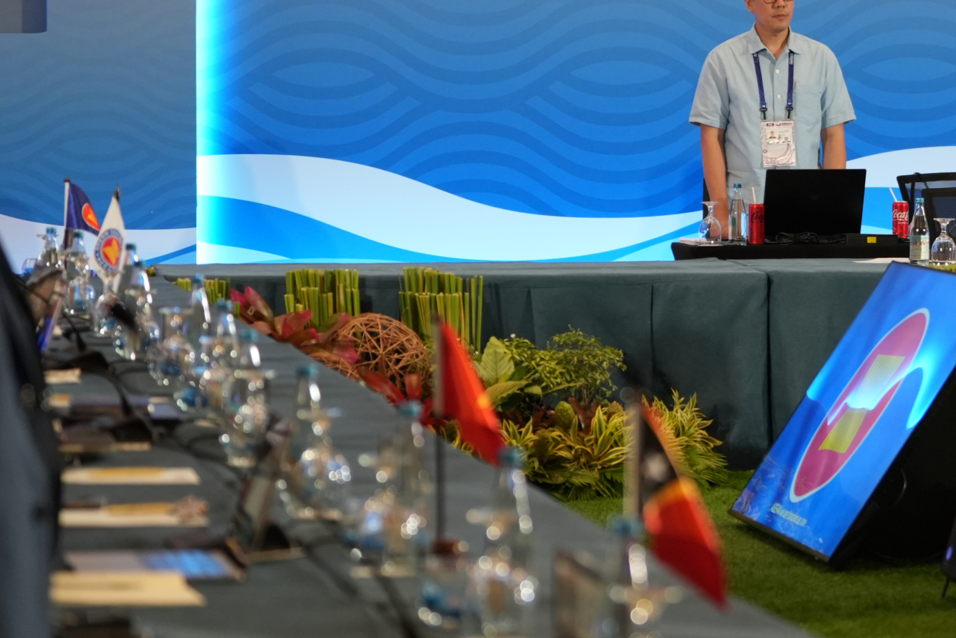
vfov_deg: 7.7
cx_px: 909
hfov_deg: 11.5
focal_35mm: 178
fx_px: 4727
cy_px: 144
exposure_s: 1/125
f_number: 2.8
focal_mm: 70
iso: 1250
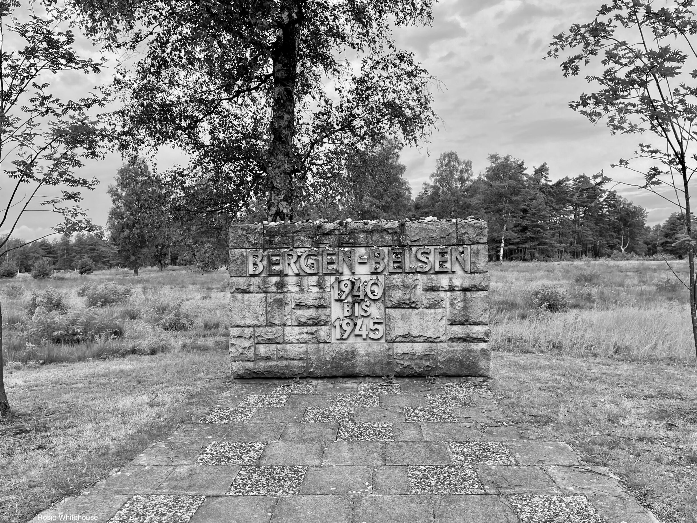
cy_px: 267
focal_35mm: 27
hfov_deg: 65.3
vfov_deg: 51.4
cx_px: 349
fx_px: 544
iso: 32
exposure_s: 1/2257
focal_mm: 4.2
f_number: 1.6
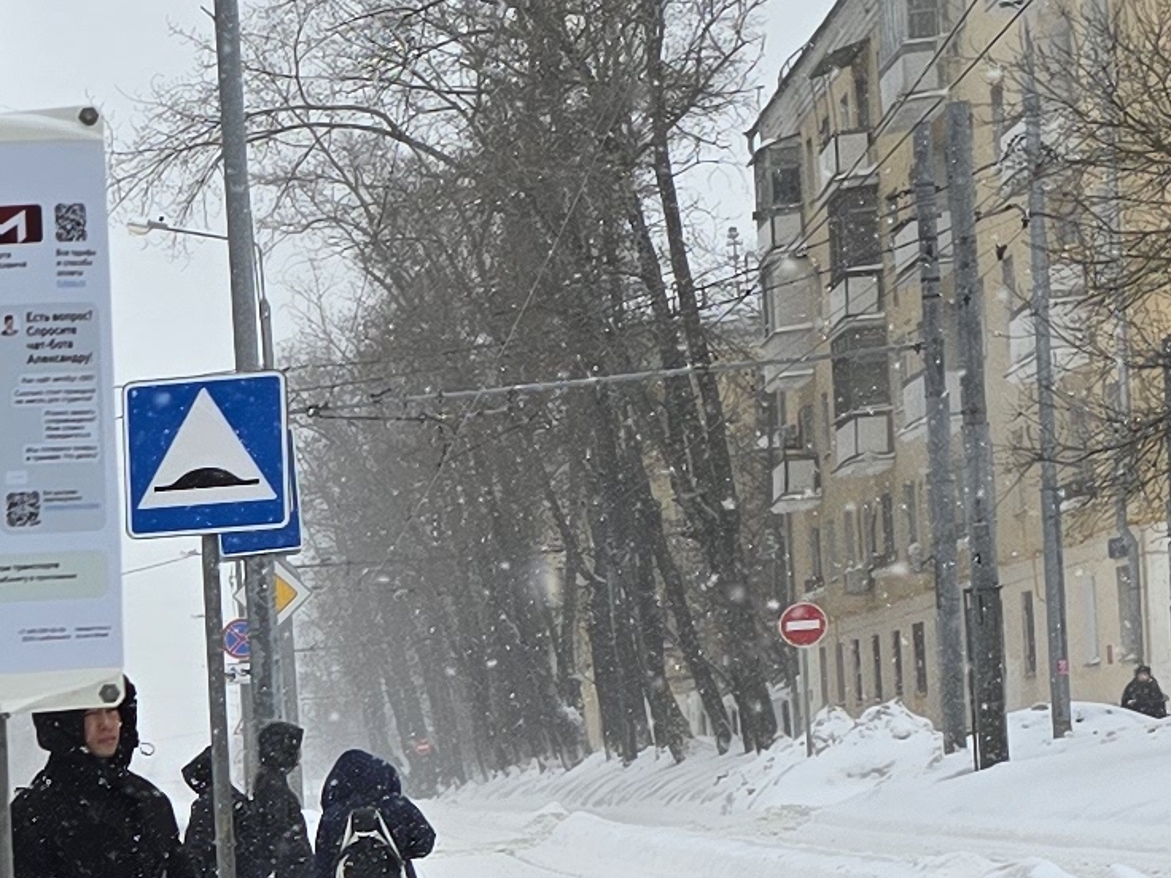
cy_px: 1139
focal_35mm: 125
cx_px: -904
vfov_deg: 11.5
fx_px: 4229
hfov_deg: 14.1
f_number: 1.7
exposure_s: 1/372
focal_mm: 6.3
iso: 12
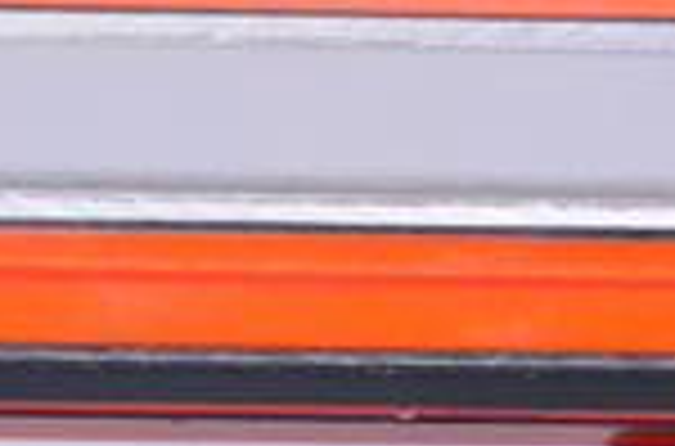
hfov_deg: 4.4
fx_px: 8850
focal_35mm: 474
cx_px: 320
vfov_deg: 2.9
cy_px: 115
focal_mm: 105
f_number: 8
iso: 3200
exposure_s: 1/125
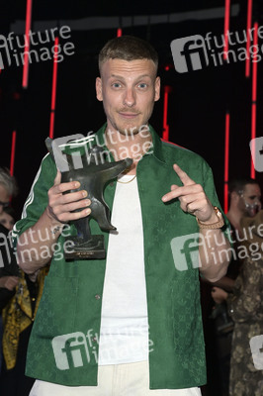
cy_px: 198
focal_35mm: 65
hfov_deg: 20.9
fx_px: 713
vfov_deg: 31.0
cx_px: 132
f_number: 5.6
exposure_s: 1/160
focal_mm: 65
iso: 800
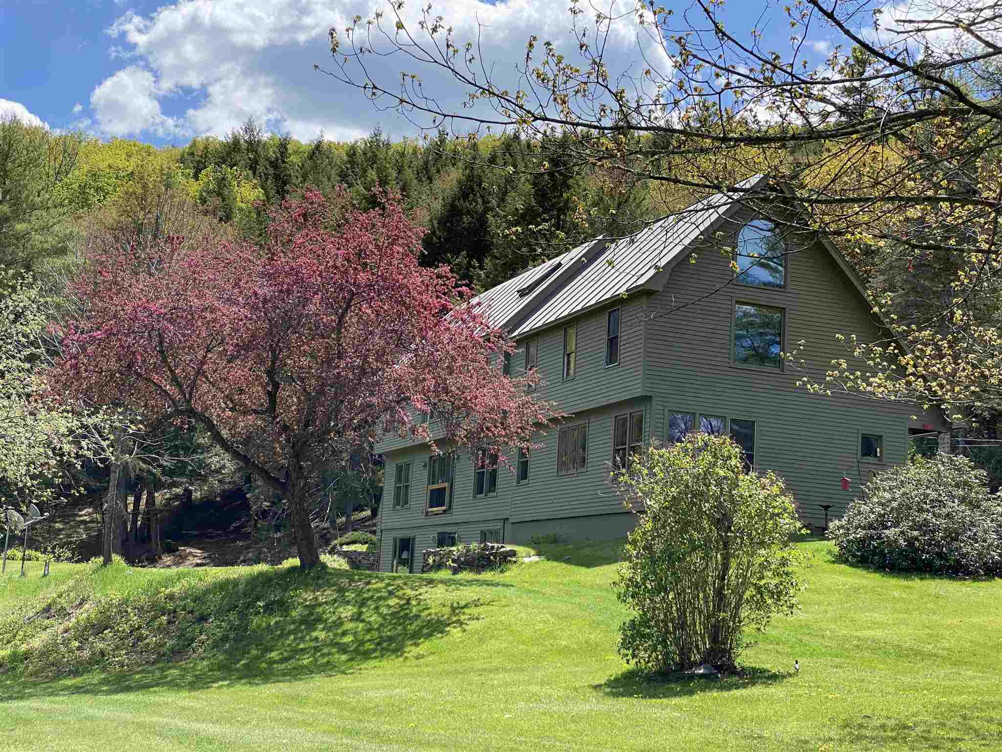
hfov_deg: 36.8
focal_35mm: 52
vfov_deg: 28.0
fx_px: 1505
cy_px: 376
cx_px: 501
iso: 20
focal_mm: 6
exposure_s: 1/1229
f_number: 2
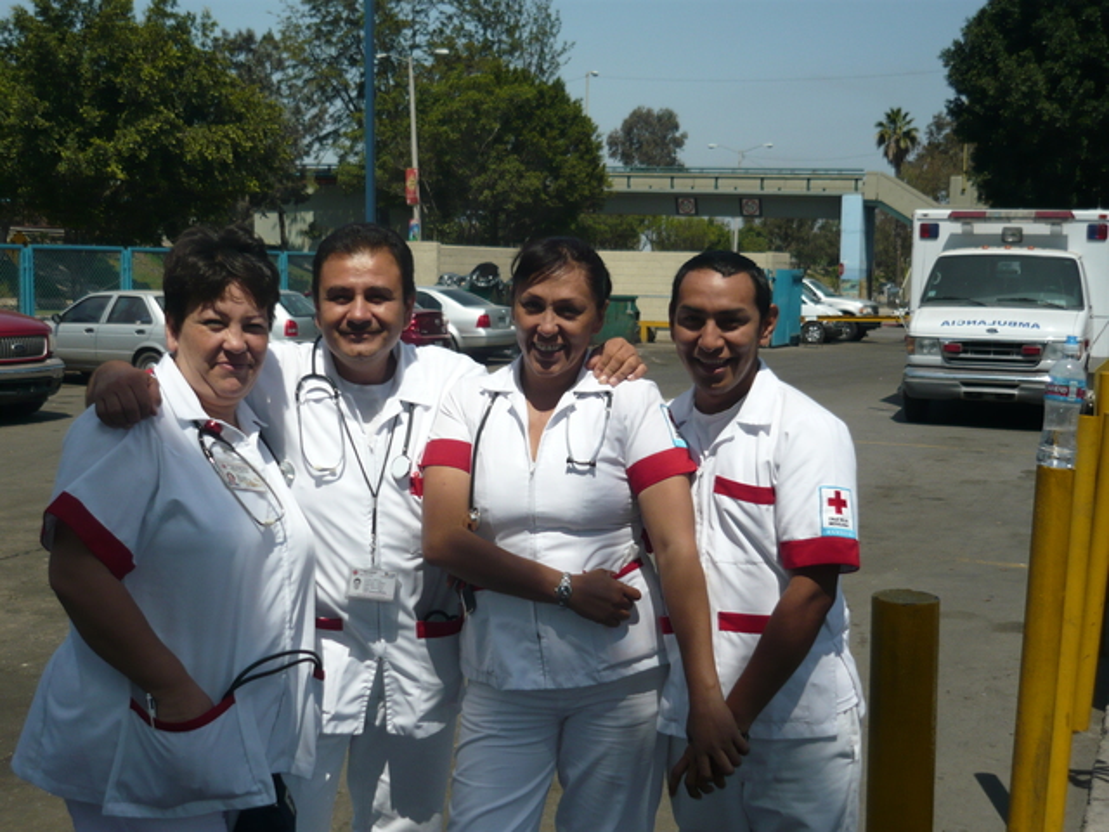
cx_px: 554
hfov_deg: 42.9
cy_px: 416
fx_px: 1410
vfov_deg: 32.9
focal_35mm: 44
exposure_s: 1/250
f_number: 9
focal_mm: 7.2
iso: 100
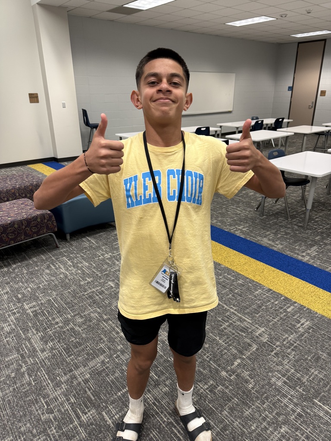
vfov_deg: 71.6
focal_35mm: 24
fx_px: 306
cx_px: 166
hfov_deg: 56.8
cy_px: 220
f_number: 1.78
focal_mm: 6.76
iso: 160
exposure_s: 1/60
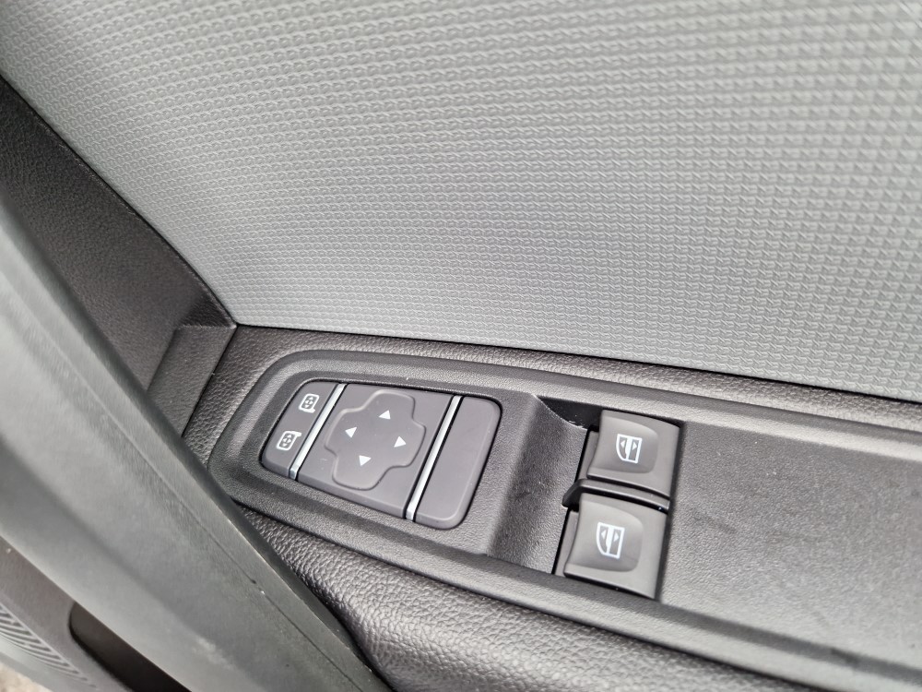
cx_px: 461
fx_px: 613
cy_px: 346
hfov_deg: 73.9
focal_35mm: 23
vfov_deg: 58.9
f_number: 1.8
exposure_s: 1/100
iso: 200
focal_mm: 5.4
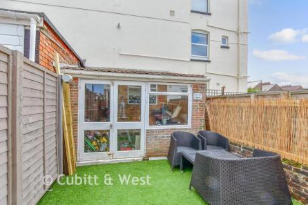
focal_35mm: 16
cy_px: 105
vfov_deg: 73.7
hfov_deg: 96.7
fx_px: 137
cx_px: 149
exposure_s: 1/200
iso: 250
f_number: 8
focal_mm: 10
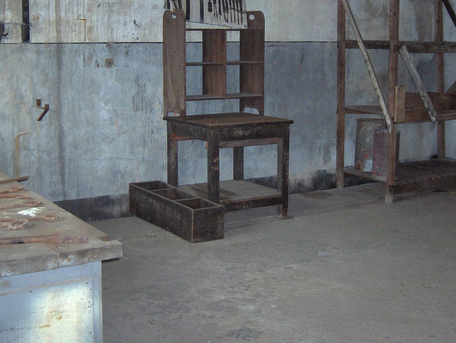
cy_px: 127
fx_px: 778
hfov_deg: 32.7
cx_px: 235
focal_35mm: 59
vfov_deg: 24.8
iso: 100
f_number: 2.8
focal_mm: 8
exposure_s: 1/60
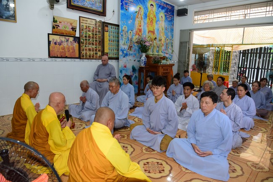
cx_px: 136
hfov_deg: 73.7
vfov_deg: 53.2
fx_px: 182
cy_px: 91
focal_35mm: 24
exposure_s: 1/60
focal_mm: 24
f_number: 5
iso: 400
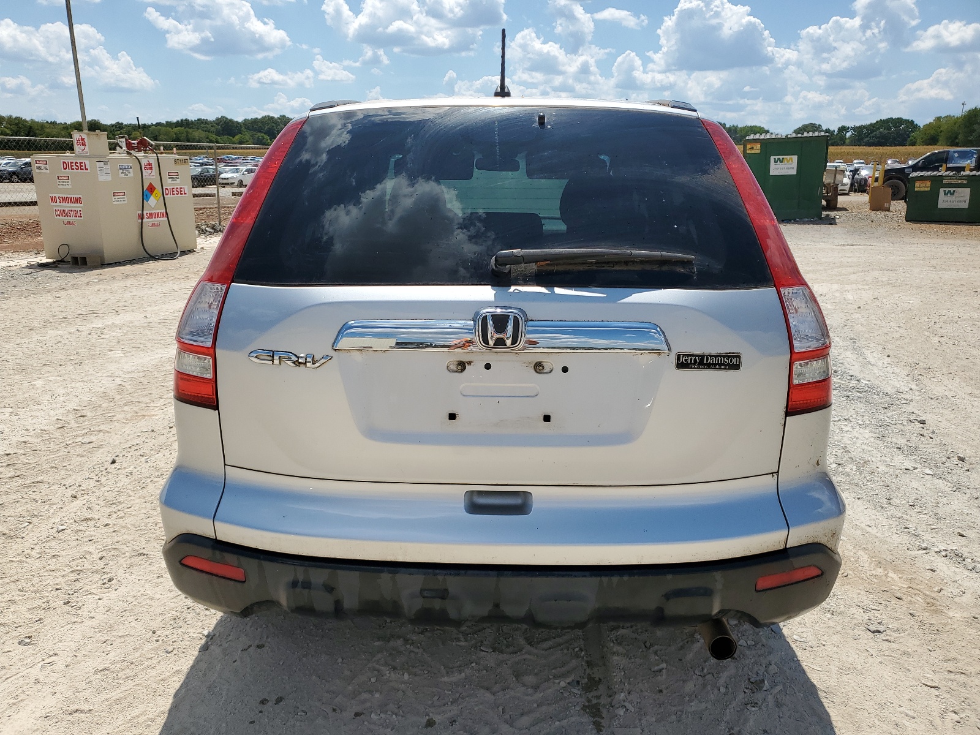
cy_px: 368
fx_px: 736
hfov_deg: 67.3
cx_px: 490
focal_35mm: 26
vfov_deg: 53.1
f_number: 1.5
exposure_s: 1/5000
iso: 50
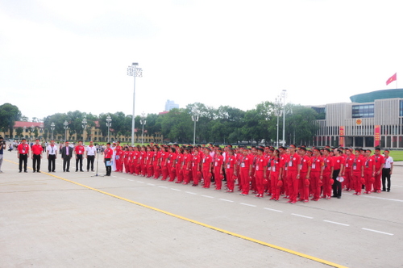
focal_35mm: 32
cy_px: 134
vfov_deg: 41.6
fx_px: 352
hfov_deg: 59.6
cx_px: 202
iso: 250
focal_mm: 21
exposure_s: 1/125
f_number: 14
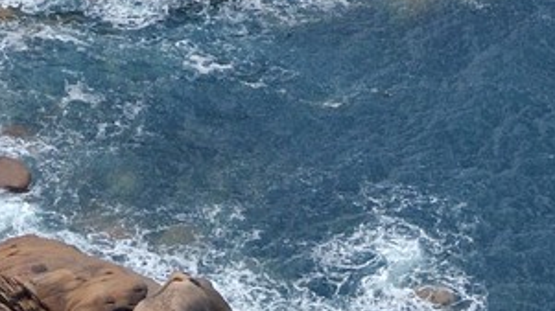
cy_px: 1121
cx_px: 730
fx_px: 9811
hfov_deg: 3.2
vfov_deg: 1.8
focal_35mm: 667
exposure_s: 1/800
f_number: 9
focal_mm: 120
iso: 800
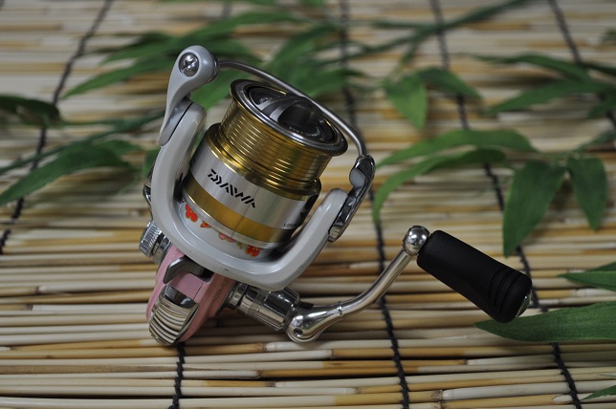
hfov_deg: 31.9
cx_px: 308
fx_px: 1077
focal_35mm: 63
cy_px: 204
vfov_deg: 21.5
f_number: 5.3
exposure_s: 1/60
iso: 720
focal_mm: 42
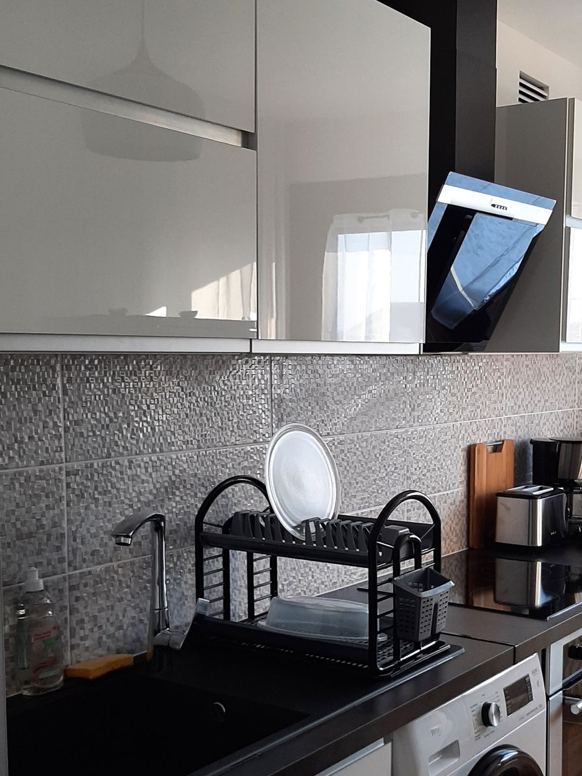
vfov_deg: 41.0
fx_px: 1032
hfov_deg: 31.4
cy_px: 480
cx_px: 357
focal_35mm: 46
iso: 50
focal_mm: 3.93
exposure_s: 1/100
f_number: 1.7
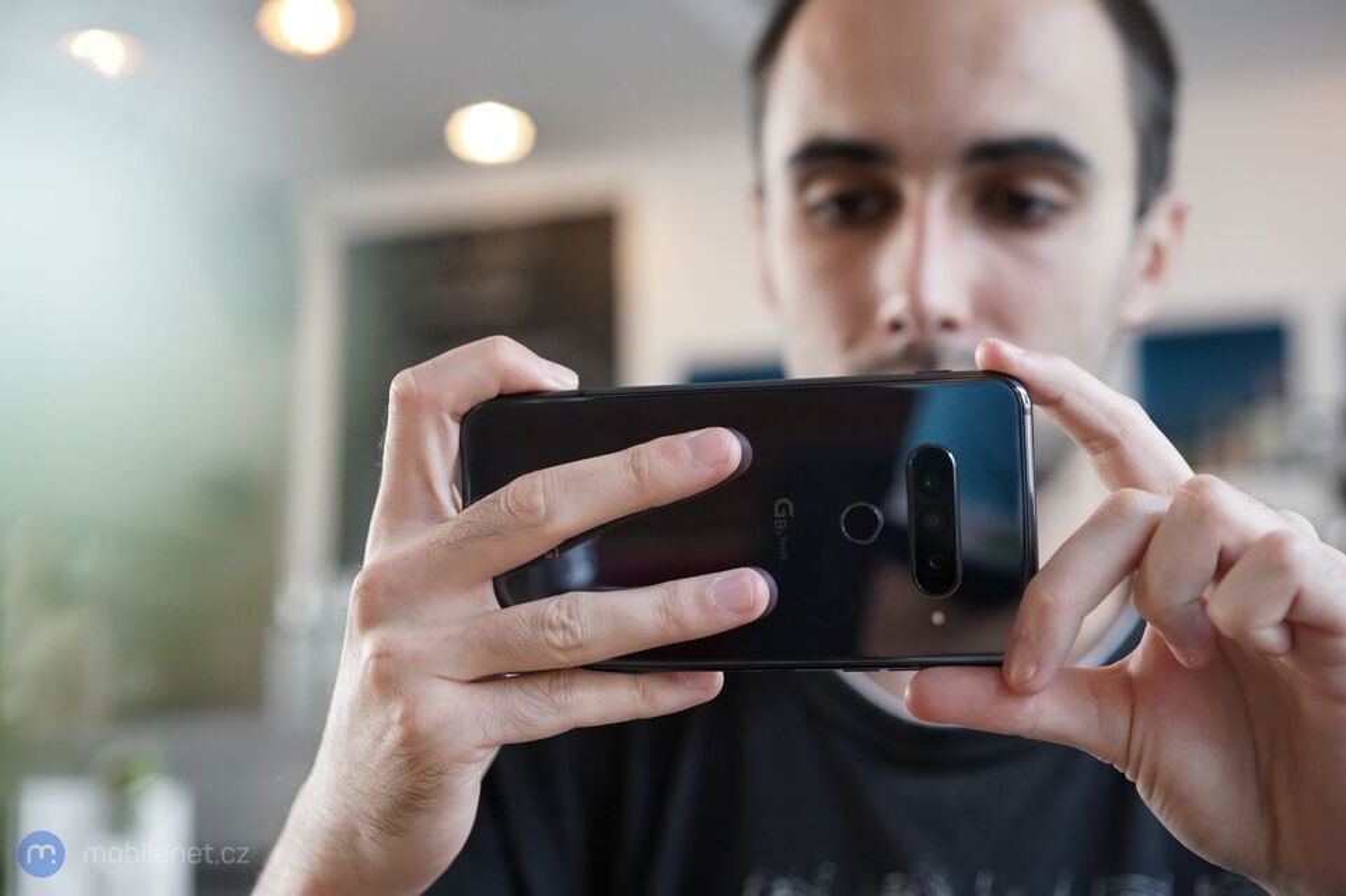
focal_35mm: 55
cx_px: 673
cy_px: 448
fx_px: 2056
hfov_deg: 36.3
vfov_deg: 24.6
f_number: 3.5
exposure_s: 1/800
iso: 5000
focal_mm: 55
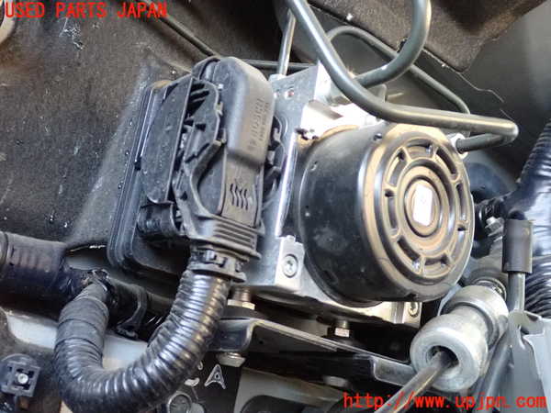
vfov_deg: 35.1
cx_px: 276
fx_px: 653
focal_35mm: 41
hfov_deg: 45.8
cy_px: 206
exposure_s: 1/125
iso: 1600
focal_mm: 7.31
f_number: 2.8
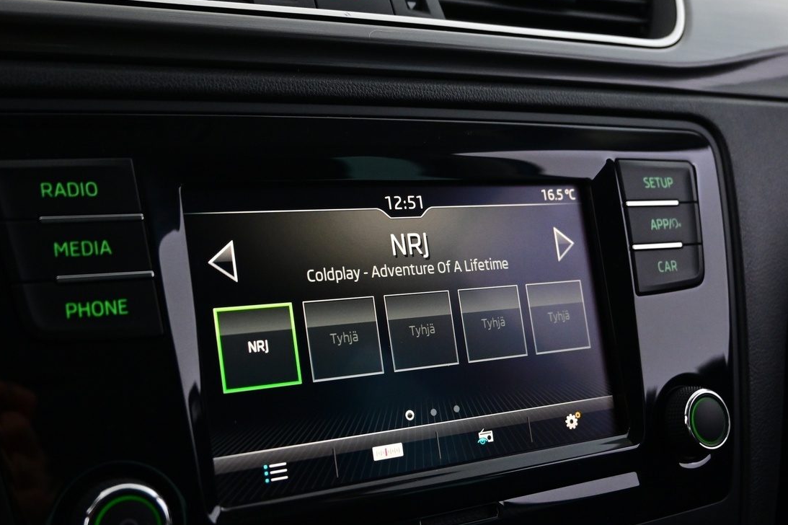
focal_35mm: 43
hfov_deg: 45.1
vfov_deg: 30.8
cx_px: 395
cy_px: 312
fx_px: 949
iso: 1600
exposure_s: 1/30
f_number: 3.8
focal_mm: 19.5
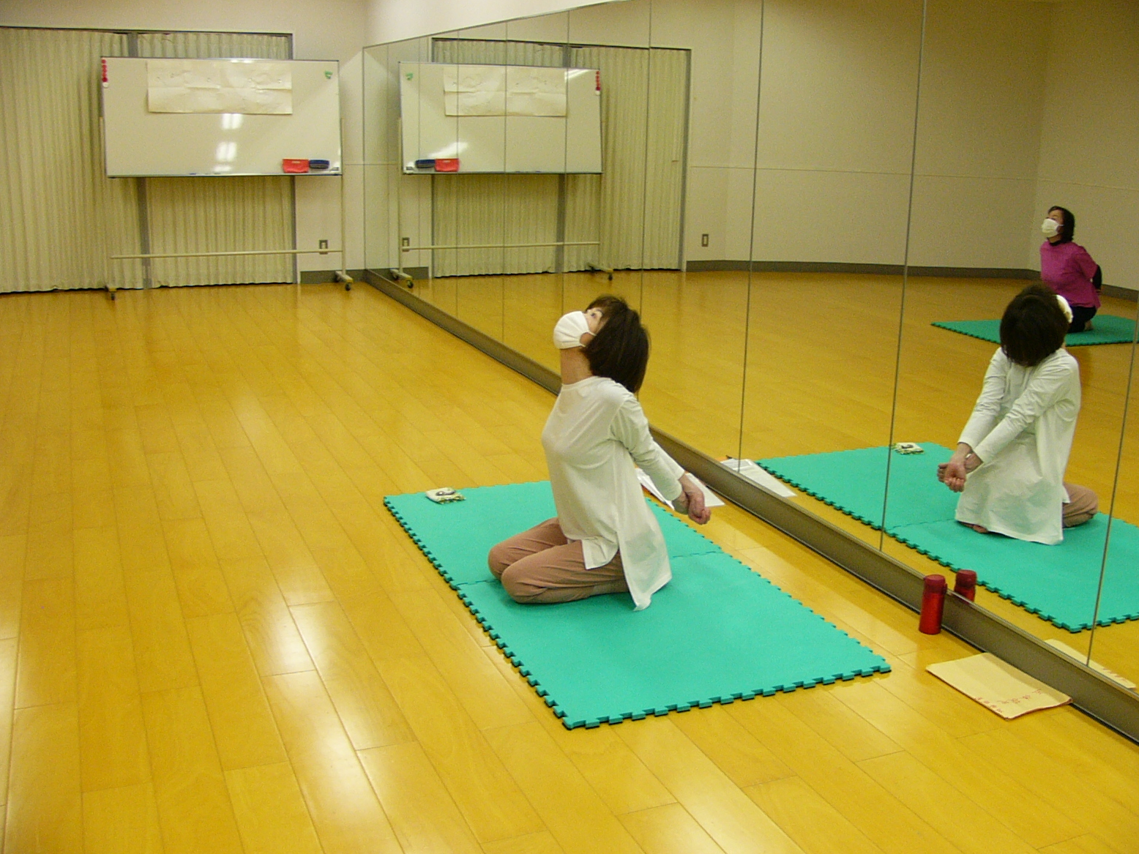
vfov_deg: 39.7
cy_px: 436
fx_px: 1185
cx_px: 572
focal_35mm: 36
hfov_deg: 51.4
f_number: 2.8
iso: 100
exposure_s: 1/60
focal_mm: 4.6
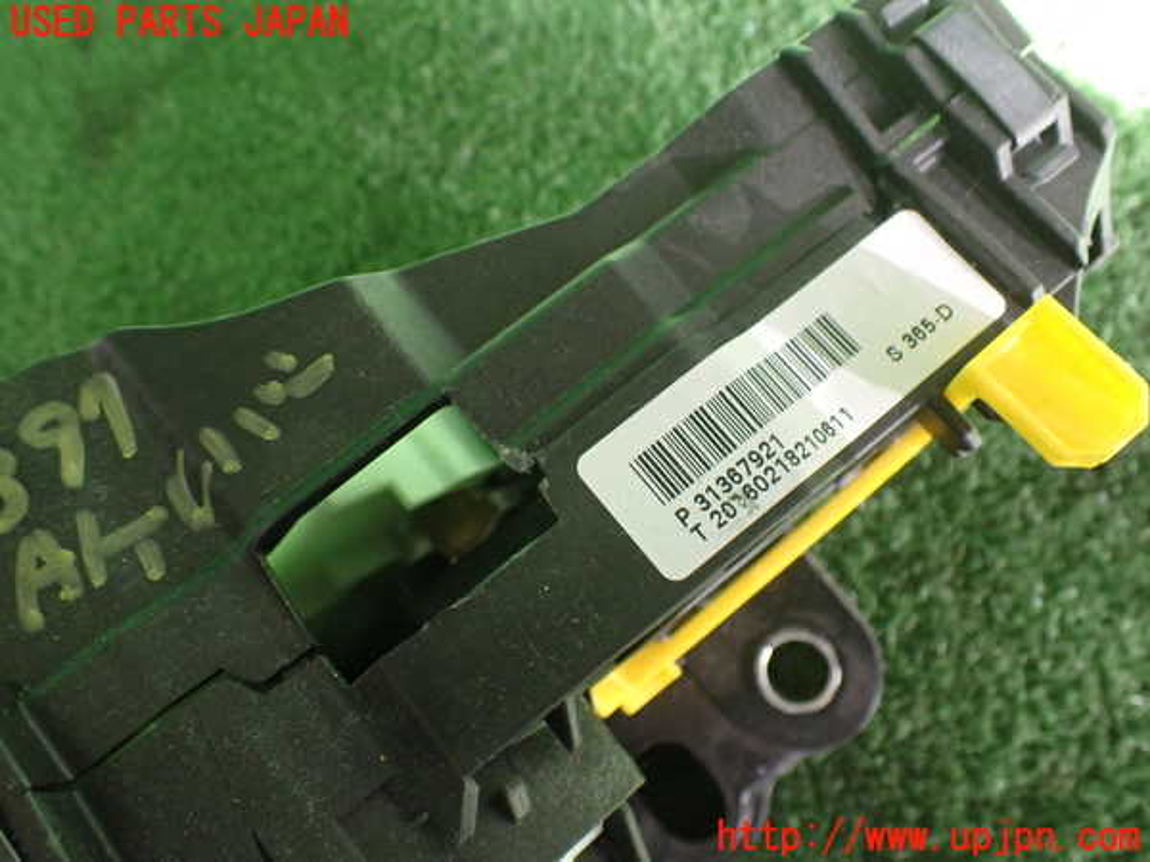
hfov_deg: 60.0
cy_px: 431
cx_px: 575
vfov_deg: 46.8
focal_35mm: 30
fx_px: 997
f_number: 2.3
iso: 500
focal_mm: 5.4
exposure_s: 1/125
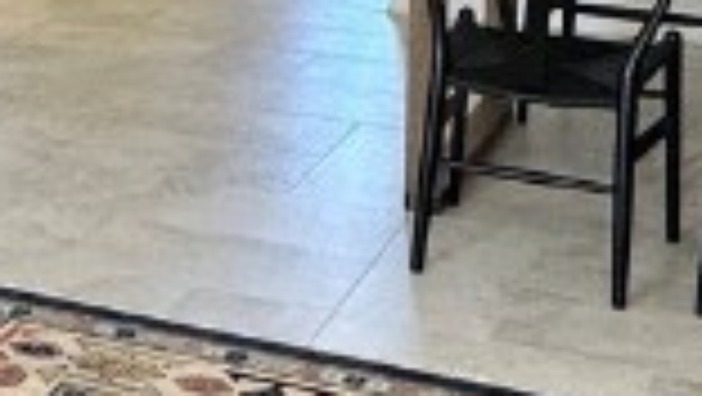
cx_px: -27
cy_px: -194
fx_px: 1863
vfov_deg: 11.6
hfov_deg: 20.5
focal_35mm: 100
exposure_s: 1/120
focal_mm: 2.22
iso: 160
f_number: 2.2
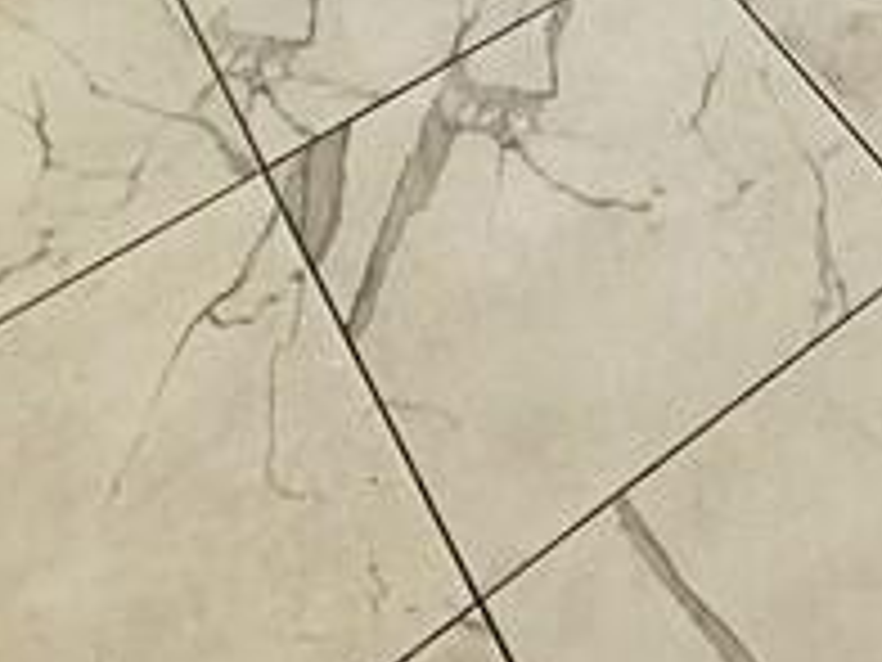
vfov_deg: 13.2
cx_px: 918
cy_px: -1045
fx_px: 1860
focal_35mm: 73
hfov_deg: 25.2
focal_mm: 2.22
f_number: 2.2
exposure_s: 1/100
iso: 50
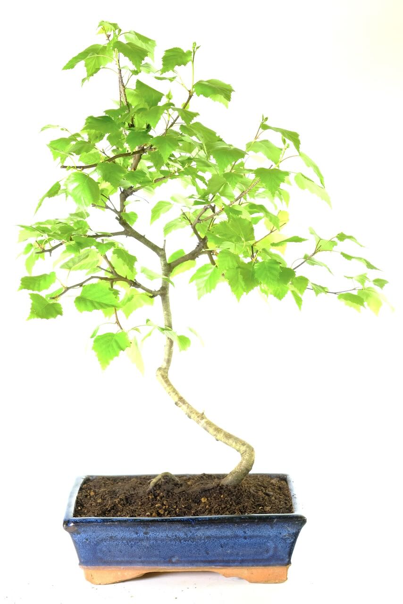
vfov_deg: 30.1
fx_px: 1124
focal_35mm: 67
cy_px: 302
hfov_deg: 20.3
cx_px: 202
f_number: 8
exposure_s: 1/30
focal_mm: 44.7
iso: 2500
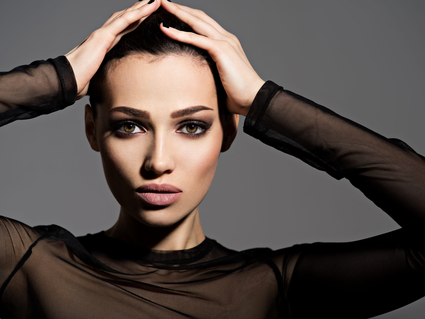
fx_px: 1154
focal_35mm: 94
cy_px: 160
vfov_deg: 15.7
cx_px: 212
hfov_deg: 20.9
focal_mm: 120
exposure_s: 1/125
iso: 100
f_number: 6.3
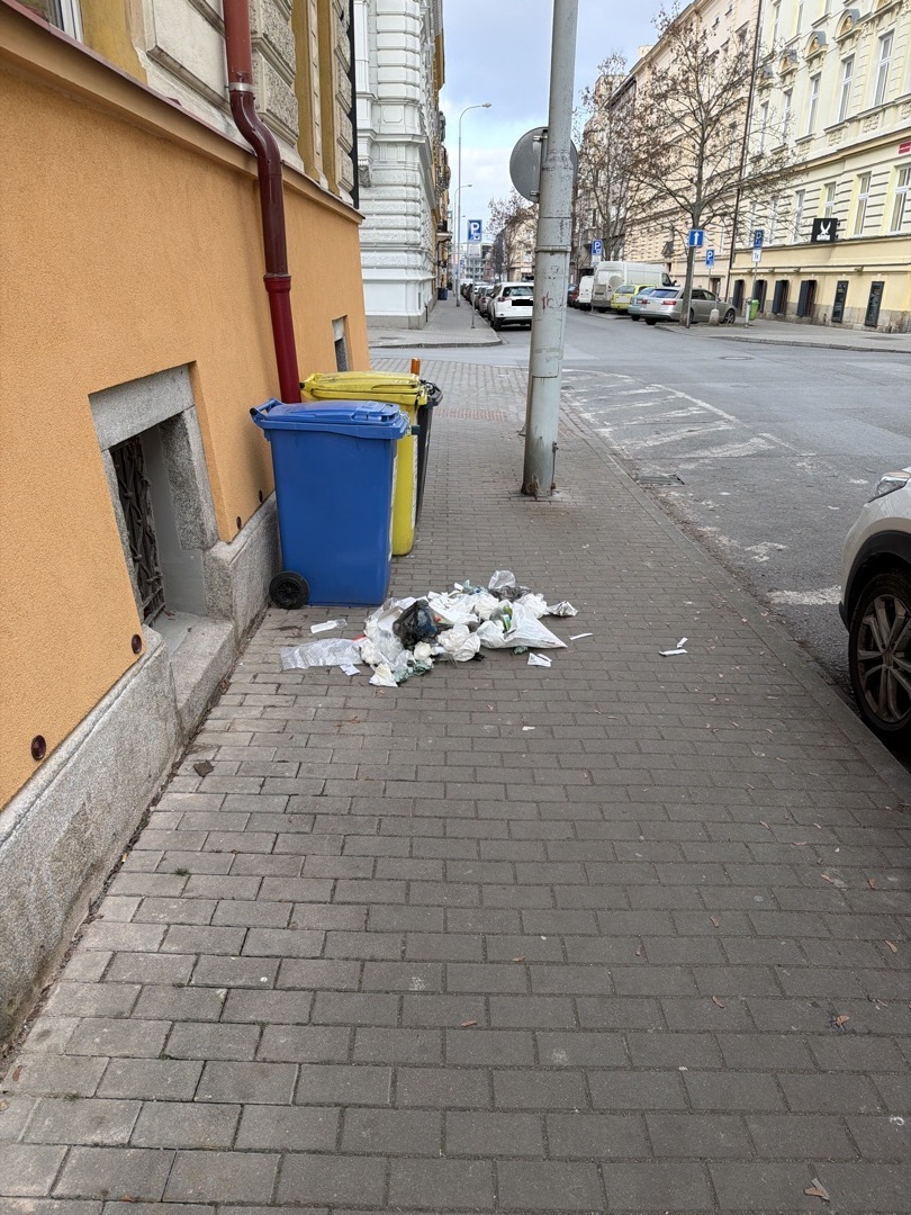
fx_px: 842
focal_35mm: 24
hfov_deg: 56.8
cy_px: 608
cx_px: 456
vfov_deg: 71.6
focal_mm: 6.76
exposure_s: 1/416
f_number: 1.78
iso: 80
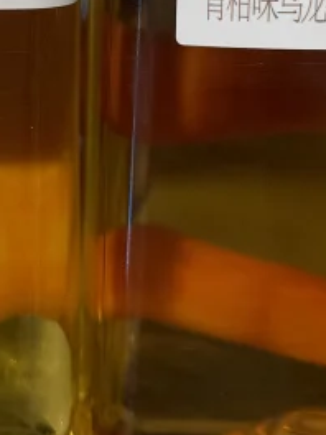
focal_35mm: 131
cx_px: 63
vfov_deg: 14.6
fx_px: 1645
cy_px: -84
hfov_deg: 11.3
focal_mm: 6.86
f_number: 1.78
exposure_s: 1/124
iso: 50
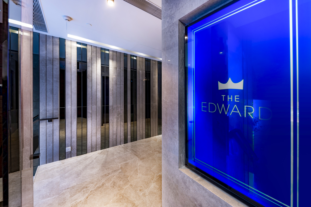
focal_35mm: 13
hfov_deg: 108.3
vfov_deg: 85.5
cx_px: 156
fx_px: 112
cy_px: 104
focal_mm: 13
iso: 100
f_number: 7.1
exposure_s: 1/50
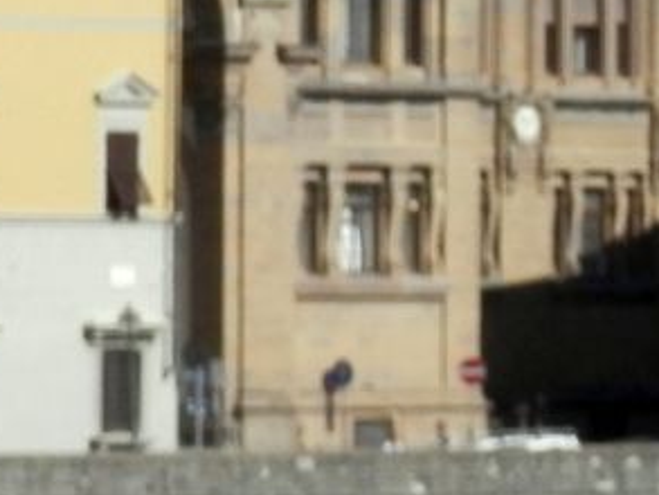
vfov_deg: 2.3
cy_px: -508
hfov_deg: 3.1
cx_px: -286
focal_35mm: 634
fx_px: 12075
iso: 80
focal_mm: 20.9
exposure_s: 1/640
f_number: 5.2
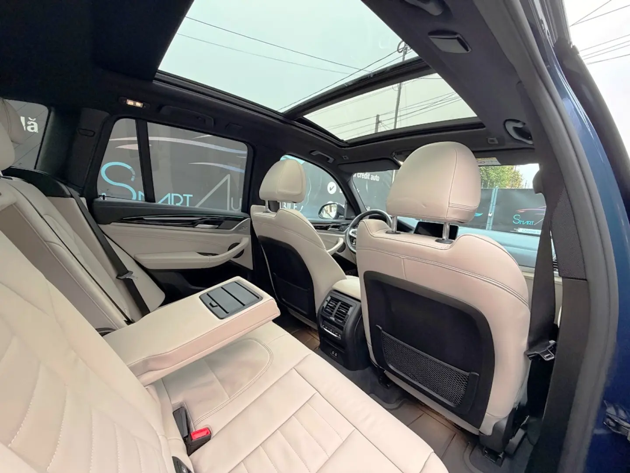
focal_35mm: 14
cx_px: 315
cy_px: 236
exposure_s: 1/115
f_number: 2.2
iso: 200
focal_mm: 2.22
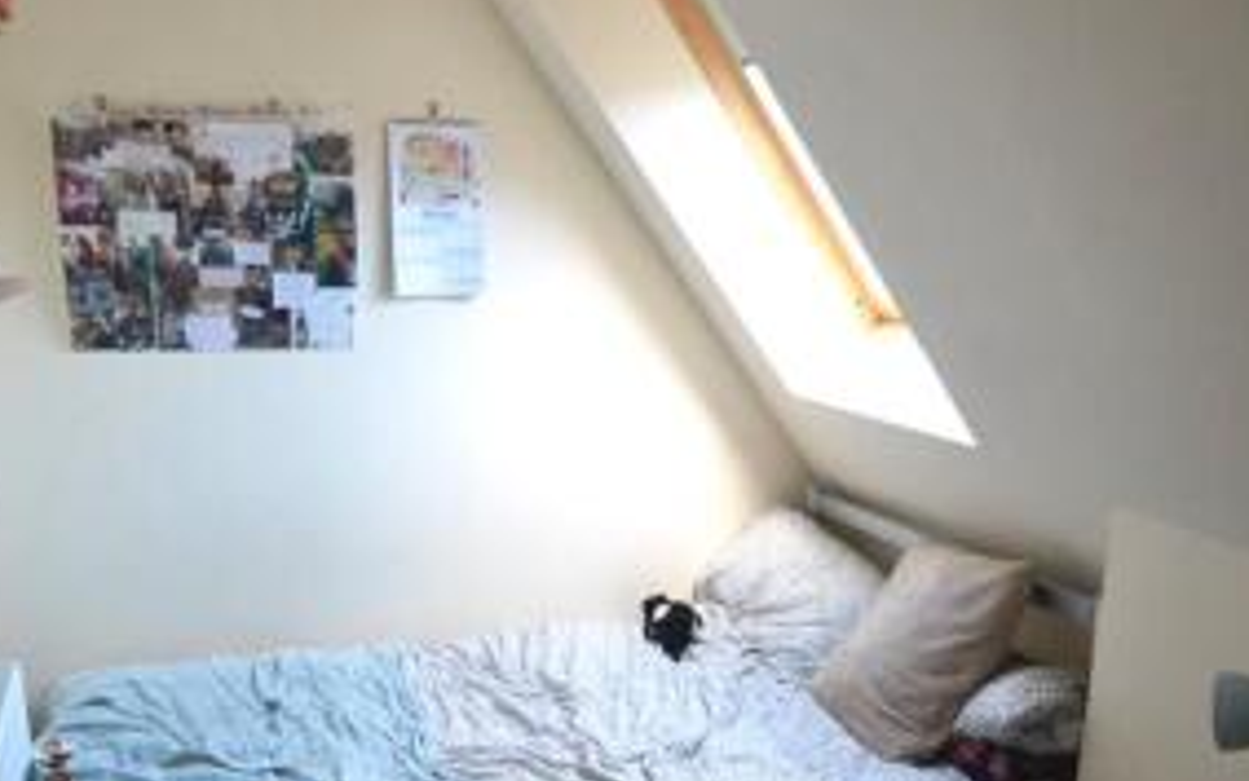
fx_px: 1226
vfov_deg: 33.9
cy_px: 664
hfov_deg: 54.0
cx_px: 591
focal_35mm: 36
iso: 1000
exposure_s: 1/60
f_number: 4
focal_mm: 14
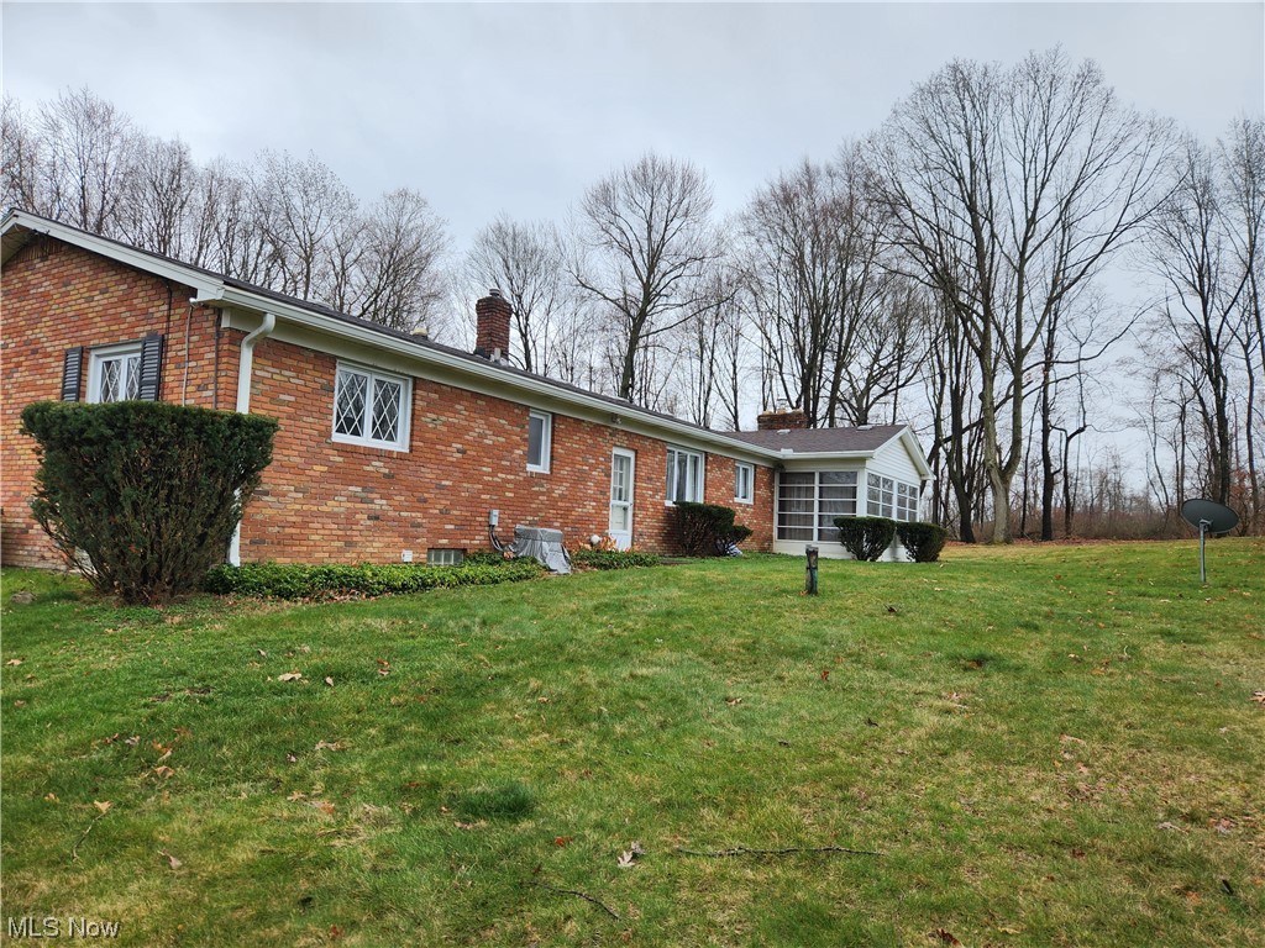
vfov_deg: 58.9
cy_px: 474
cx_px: 632
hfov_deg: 73.9
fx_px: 841
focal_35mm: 23
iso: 20
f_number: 1.8
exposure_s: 1/395
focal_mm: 5.4
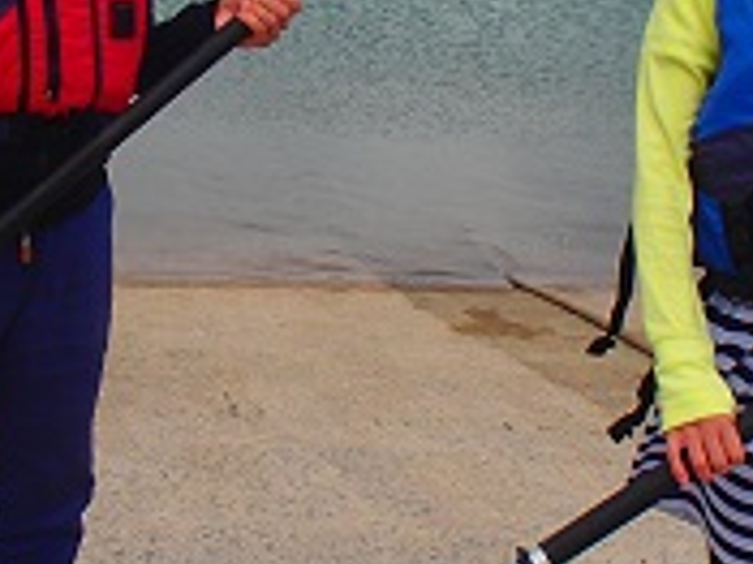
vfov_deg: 18.4
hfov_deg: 24.4
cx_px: 404
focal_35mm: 80
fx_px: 1739
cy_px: 222
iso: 100
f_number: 11
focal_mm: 5
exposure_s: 1/100
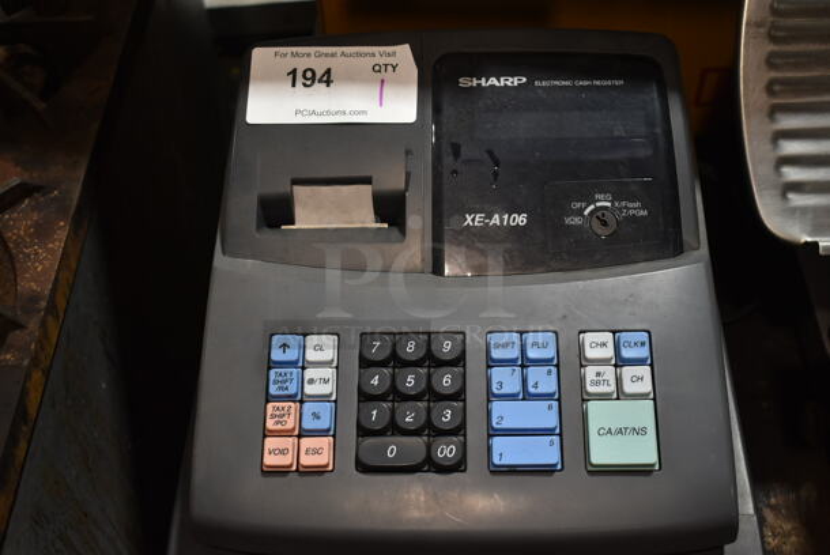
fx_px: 1038
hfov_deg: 43.6
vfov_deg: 29.9
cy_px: 278
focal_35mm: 45
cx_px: 415
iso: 500
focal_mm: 30
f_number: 4.2
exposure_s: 1/125
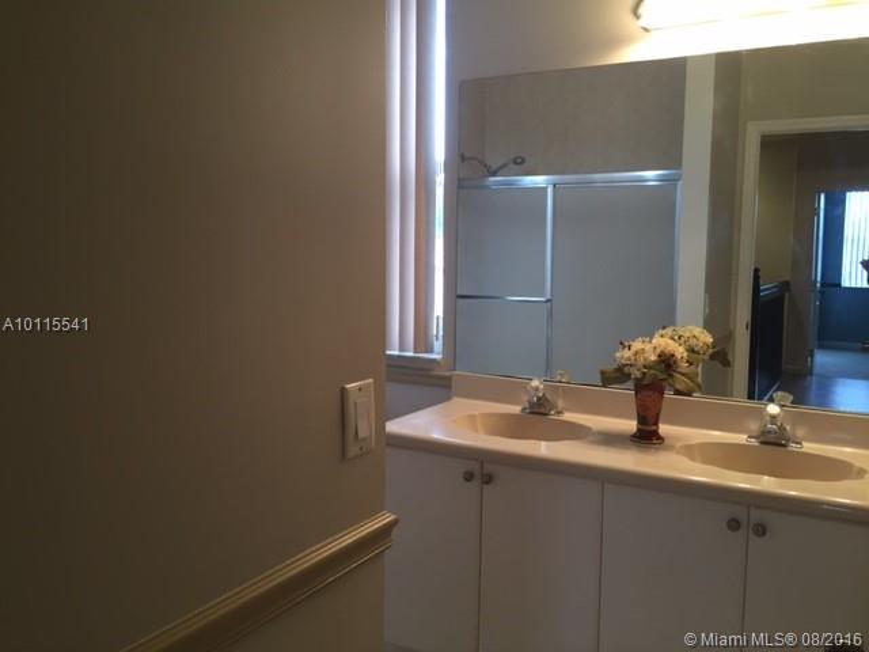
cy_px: 326
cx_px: 434
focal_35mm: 29
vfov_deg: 48.2
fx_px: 728
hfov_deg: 61.7
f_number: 2.2
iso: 64
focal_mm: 4.15
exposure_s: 1/30
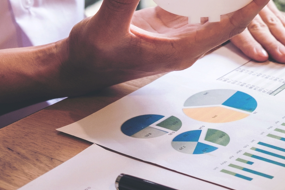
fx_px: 689
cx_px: 363
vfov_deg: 15.6
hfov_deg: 21.3
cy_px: 47
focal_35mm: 87
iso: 500
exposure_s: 1/100
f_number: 4
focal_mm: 21.4
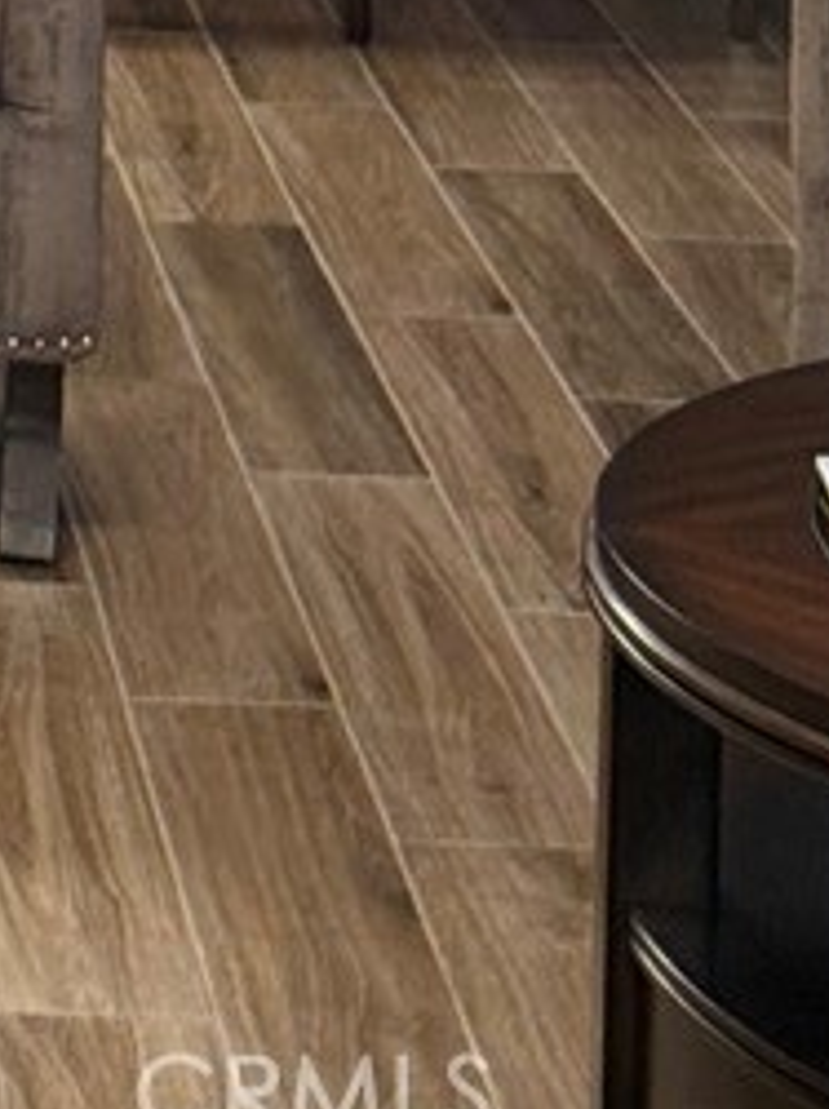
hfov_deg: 7.3
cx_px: -807
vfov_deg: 9.4
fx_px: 6301
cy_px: -1113
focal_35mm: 197
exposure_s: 1/60
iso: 80
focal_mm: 6.76
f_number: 1.78
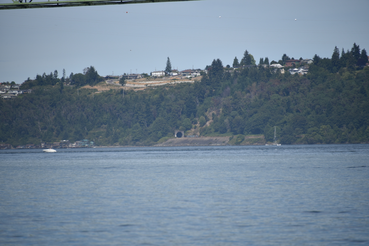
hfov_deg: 6.9
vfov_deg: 4.6
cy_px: 123
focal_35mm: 300
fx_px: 3075
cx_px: 184
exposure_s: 1/640
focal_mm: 300
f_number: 6.3
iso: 100
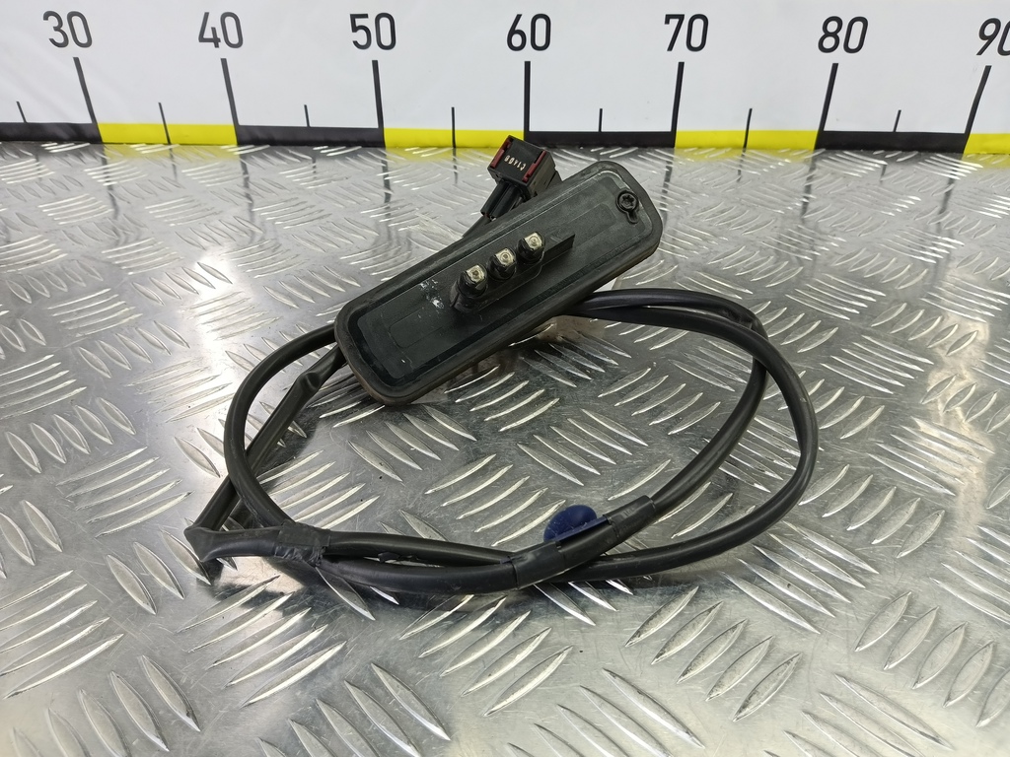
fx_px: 671
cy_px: 378
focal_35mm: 23
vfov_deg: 58.9
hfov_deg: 73.9
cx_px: 505
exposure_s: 1/50
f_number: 1.6
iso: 143
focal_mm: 4.11
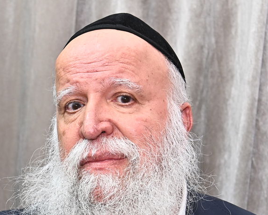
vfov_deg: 9.6
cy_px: 180
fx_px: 1269
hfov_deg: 12.0
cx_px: 99
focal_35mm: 160
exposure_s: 1/160
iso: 1250
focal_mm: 70
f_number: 7.1
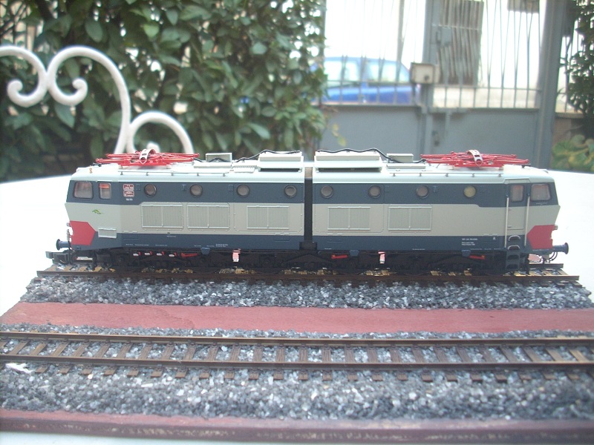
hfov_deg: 50.1
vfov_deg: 38.7
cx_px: 297
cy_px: 222
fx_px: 635
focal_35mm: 37
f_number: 2.8
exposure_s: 1/30
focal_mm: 6.2
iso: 104
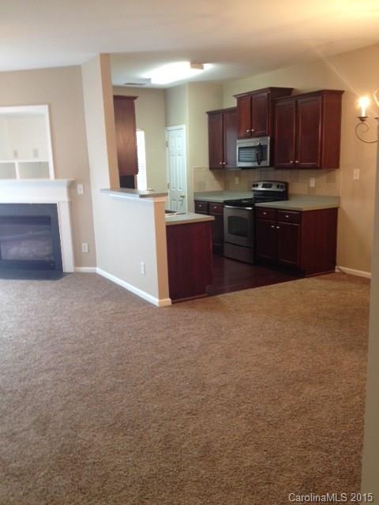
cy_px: 252
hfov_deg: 40.7
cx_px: 190
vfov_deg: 52.6
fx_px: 511
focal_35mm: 35
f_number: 2.4
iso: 100
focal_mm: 4.28
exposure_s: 1/20
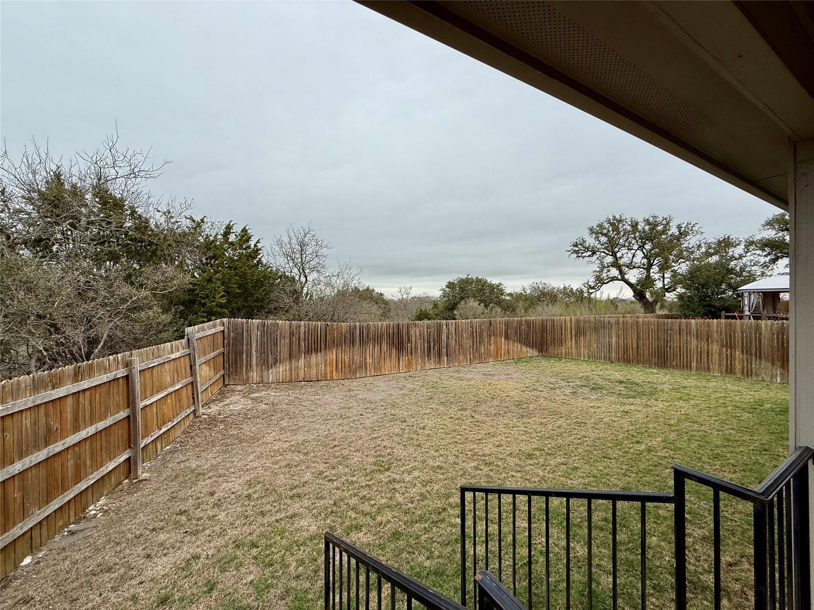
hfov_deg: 102.1
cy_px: 305
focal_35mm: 14
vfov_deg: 85.7
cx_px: 407
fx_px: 329
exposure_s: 1/433
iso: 50
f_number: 2.2
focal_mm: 2.22
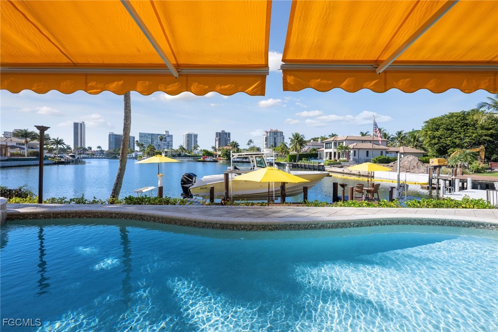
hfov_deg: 104.3
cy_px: 166
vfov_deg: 81.2
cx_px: 249
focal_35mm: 14
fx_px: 194
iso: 400
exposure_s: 1/1000
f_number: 8
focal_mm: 14
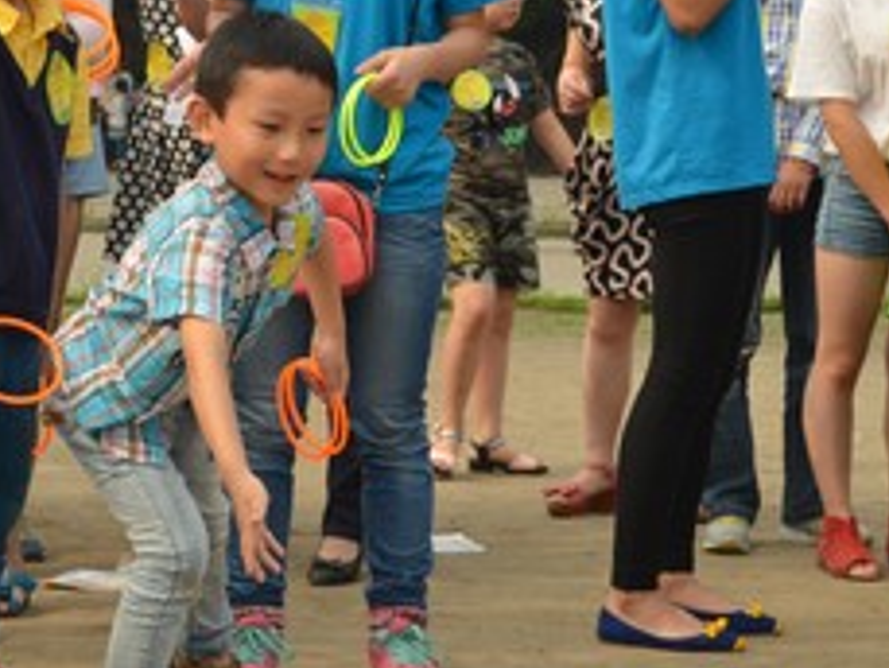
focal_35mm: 138
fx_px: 3546
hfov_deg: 14.2
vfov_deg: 10.7
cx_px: 241
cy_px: 204
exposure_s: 1/250
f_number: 8
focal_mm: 44
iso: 200
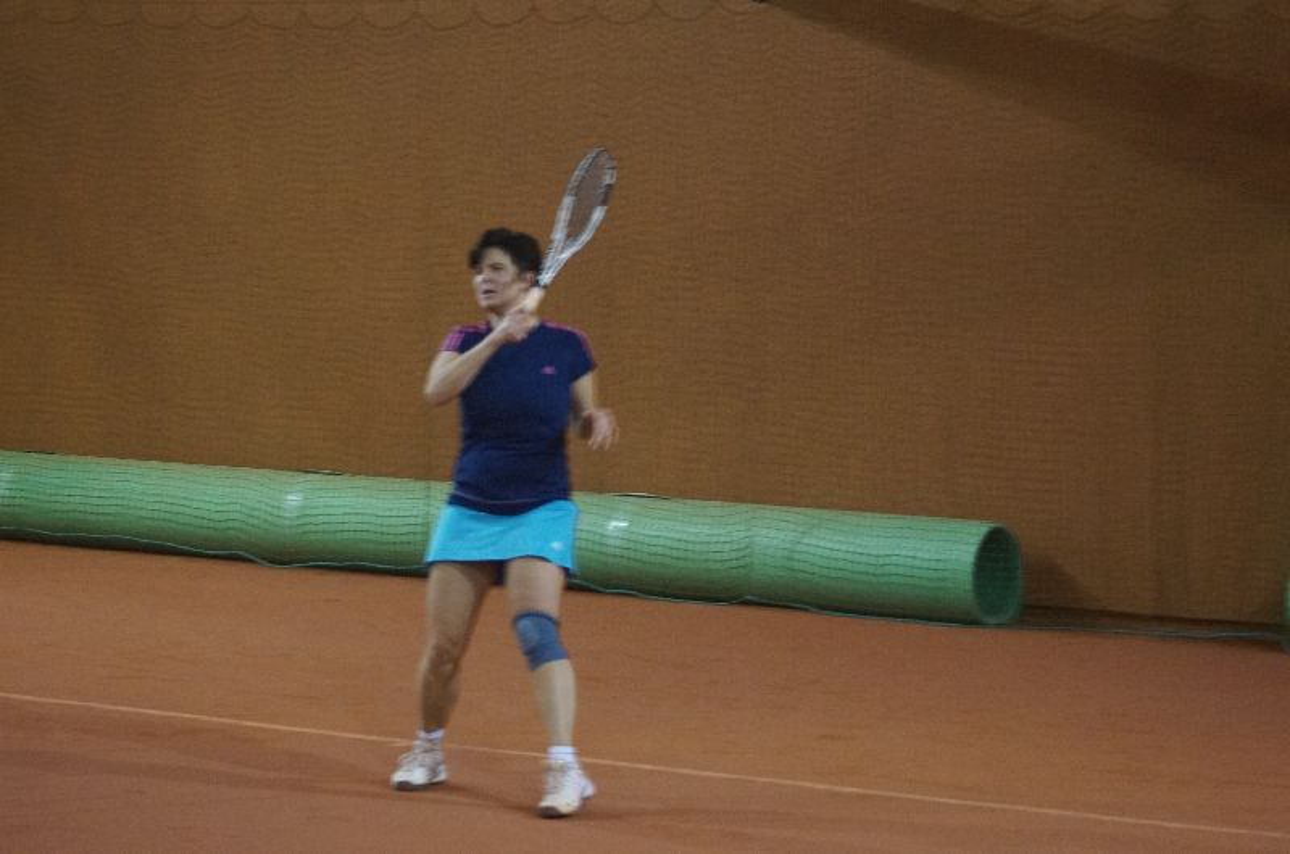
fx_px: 4023
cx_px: 645
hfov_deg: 18.2
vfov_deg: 12.1
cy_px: 427
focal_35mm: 112
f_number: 4.5
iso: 3200
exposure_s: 1/125
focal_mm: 75
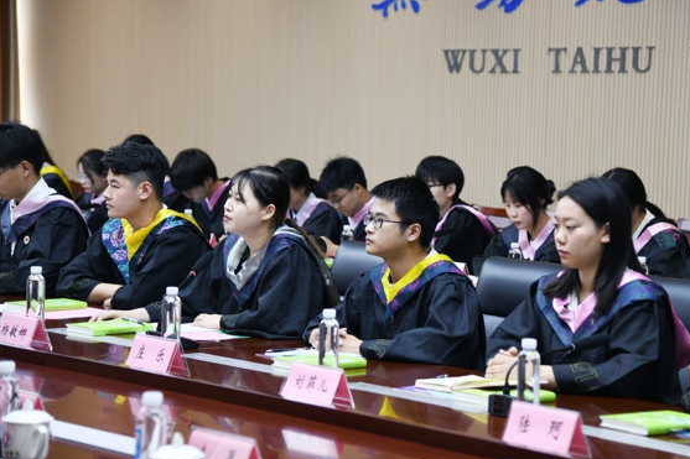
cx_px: 400
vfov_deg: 13.0
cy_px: 230
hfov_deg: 19.4
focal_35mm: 105
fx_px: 2012
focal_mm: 86
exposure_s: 1/100
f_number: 4
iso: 1250
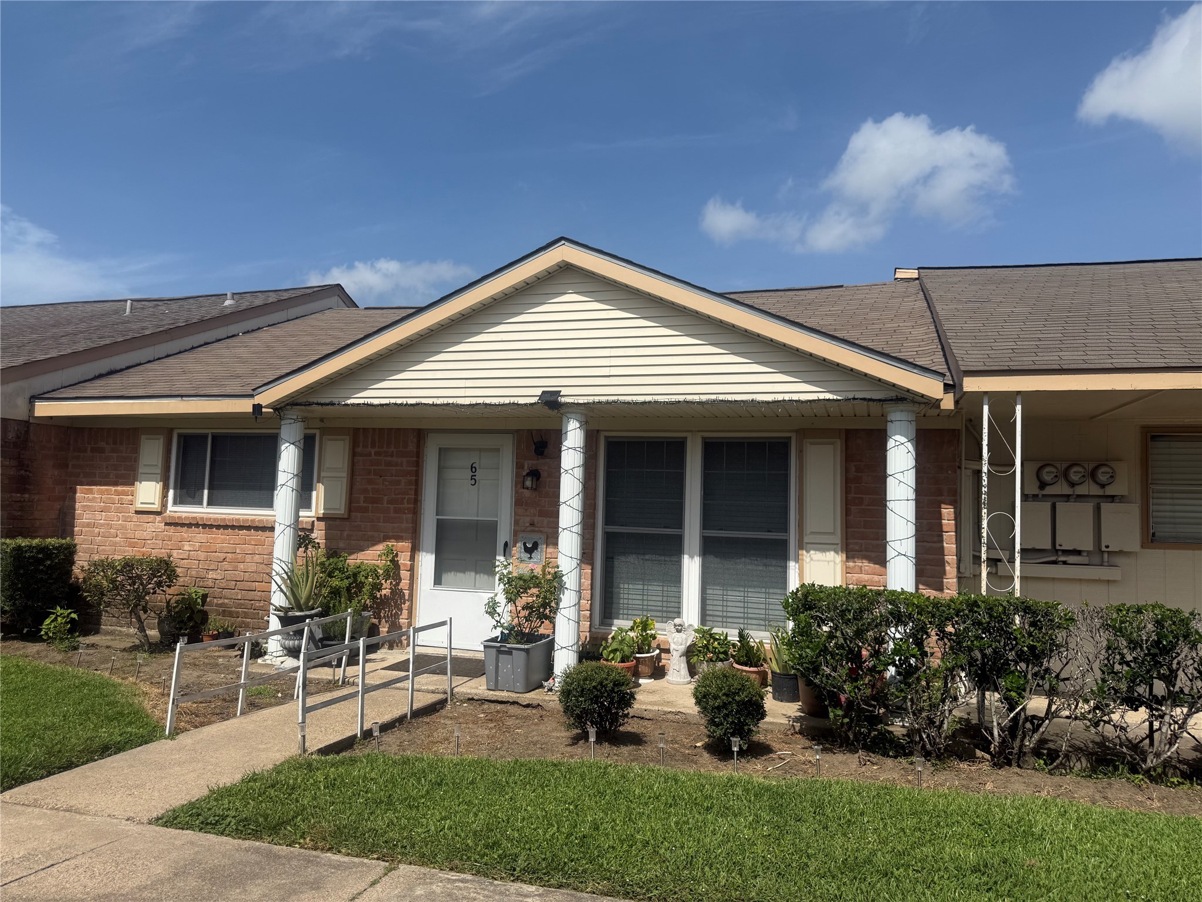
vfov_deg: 56.8
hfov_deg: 71.6
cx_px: 601
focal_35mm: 24
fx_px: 833
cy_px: 451
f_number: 1.78
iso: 80
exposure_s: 1/6711
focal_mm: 6.76
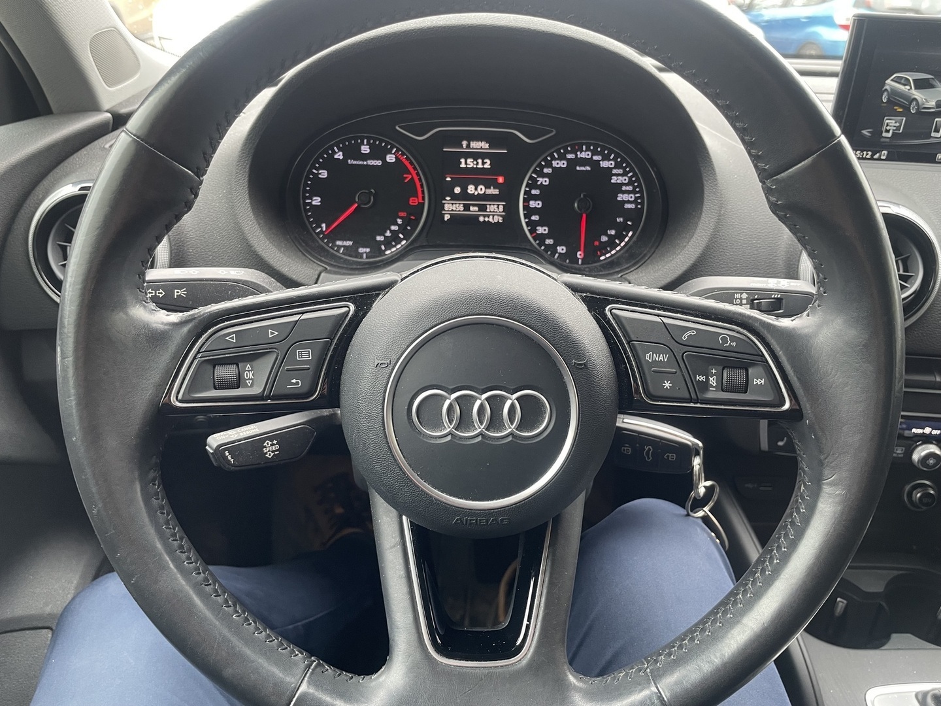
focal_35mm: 26
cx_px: 470
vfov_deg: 53.1
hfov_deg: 67.3
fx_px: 707
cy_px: 353
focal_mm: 4.2
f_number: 1.6
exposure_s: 1/90
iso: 125
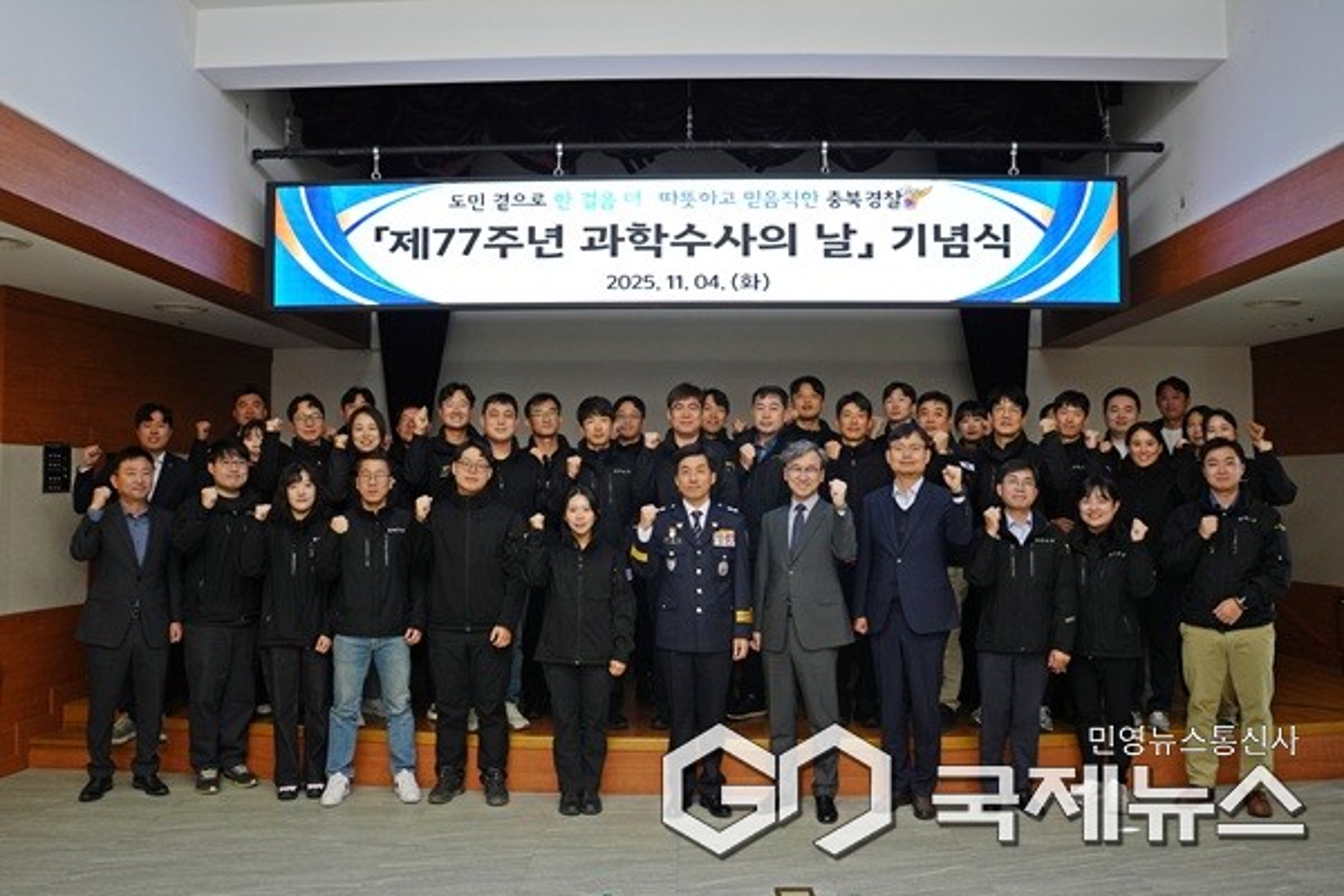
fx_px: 1045
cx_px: 672
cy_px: 448
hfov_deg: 65.5
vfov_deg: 46.4
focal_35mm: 28
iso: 1600
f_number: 4
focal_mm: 28
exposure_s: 1/160
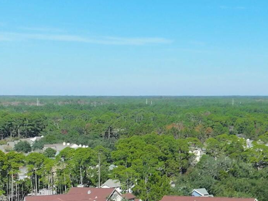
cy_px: 141
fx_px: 805
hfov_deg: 16.7
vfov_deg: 14.2
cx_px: 429
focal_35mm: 104
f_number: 2.8
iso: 140
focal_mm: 12.29
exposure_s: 1/1600
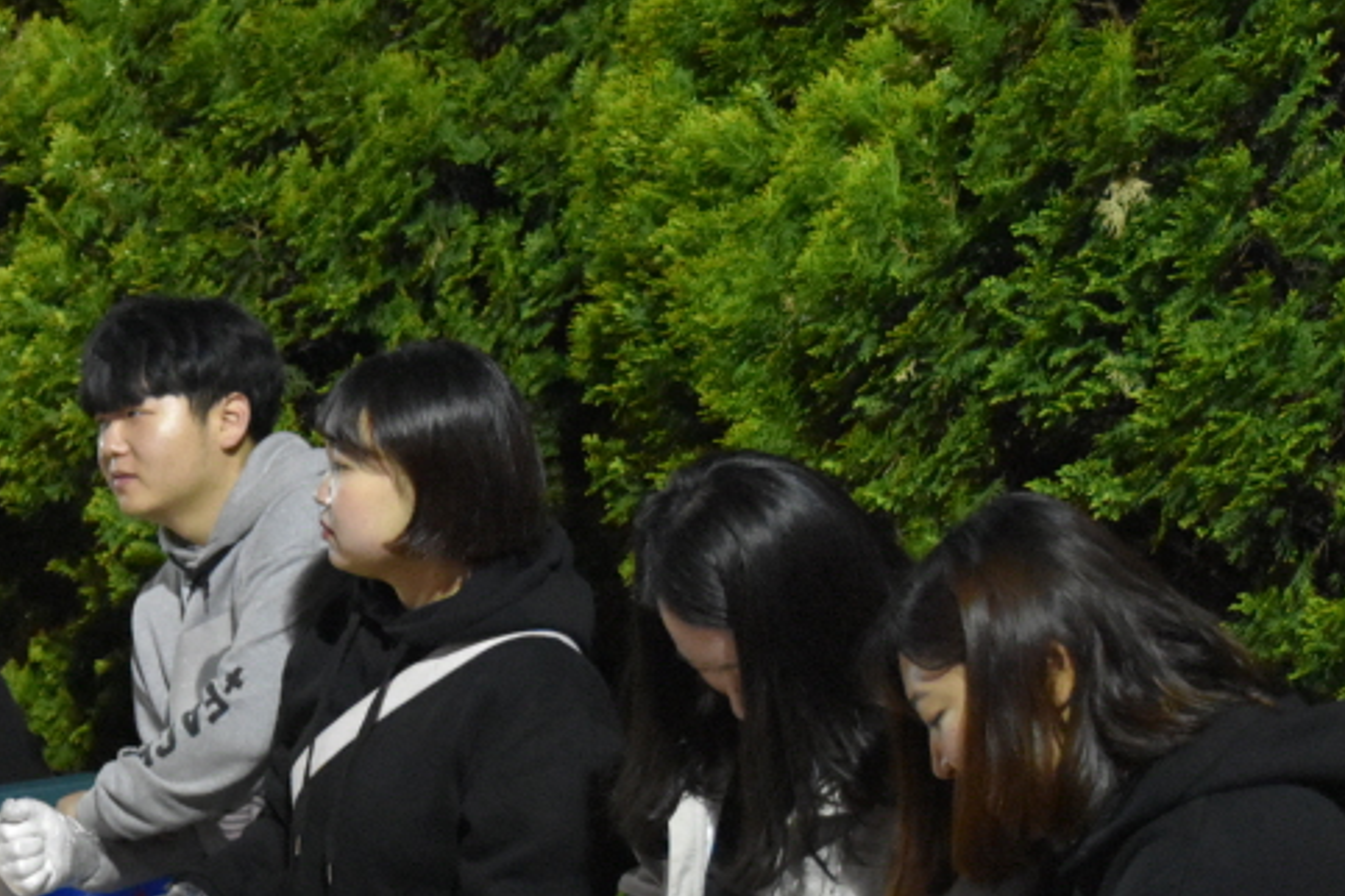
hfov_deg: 22.6
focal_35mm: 89
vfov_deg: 15.2
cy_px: 811
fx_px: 3325
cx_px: 301
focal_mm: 28
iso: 4500
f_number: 4.2
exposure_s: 1/60
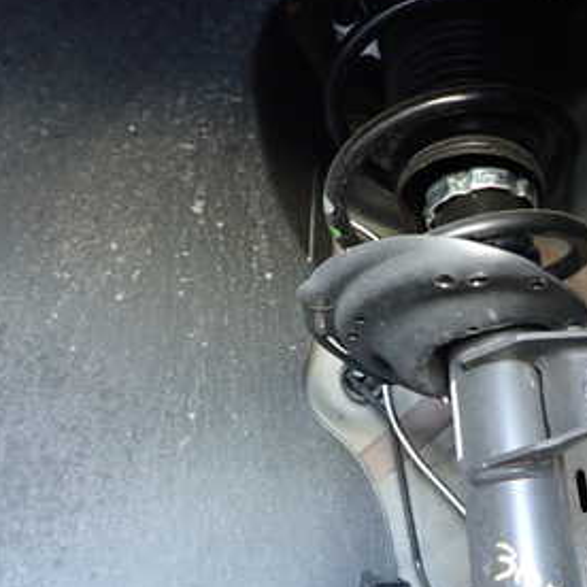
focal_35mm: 48
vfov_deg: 35.0
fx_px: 921
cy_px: 396
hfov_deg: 34.4
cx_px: 457
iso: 500
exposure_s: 1/30
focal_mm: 4.5
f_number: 2
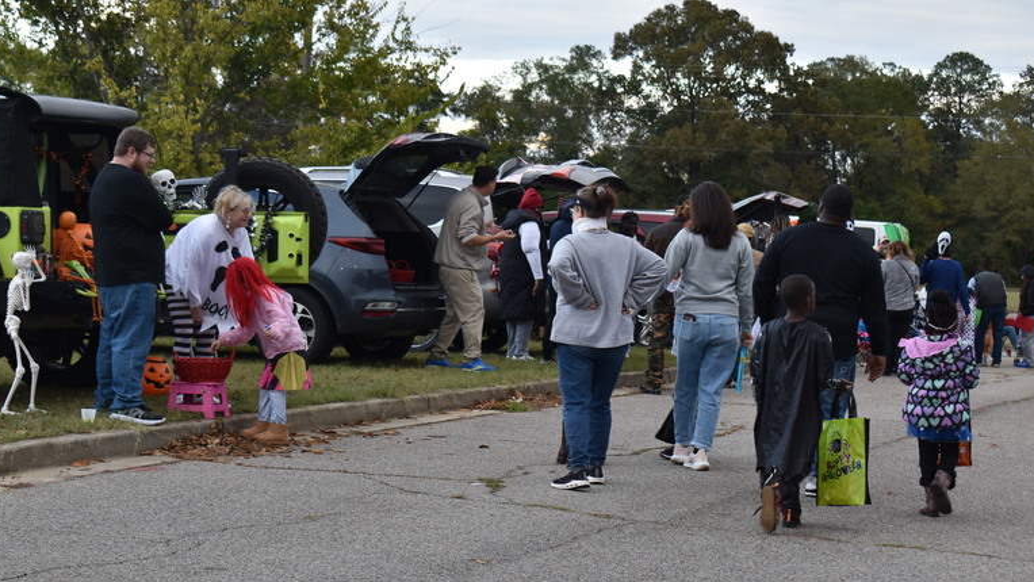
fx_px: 2166
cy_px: 329
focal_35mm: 79
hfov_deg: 26.8
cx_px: 503
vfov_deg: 15.3
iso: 250
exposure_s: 1/80
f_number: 7.1
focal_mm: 48
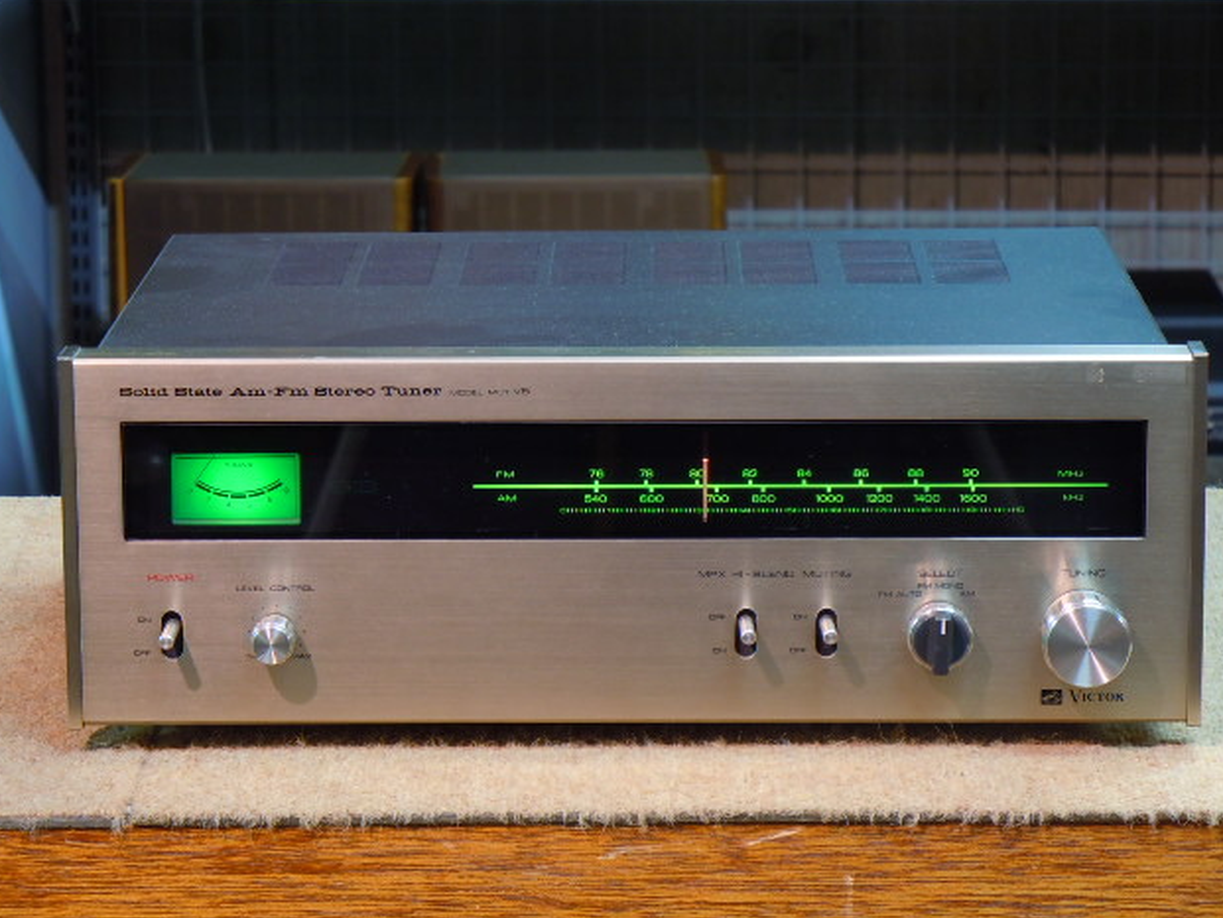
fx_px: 4841
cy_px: 447
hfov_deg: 14.4
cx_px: 601
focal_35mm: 137
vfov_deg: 10.8
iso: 100
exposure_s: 1/2
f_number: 4.6
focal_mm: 24
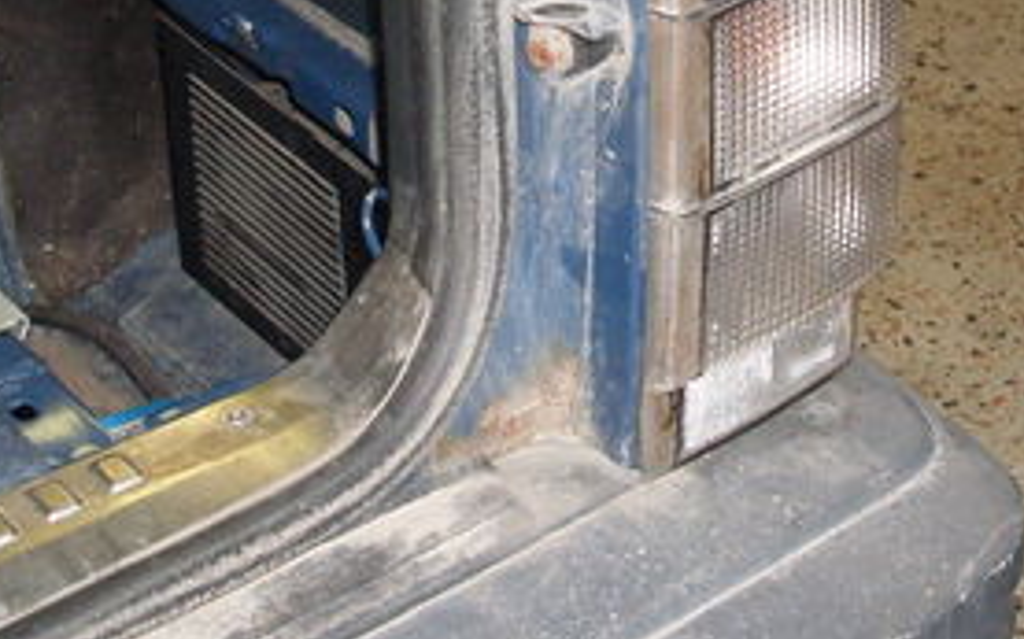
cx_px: 684
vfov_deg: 13.7
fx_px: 2595
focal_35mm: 93
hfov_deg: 22.2
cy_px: -126
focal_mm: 6.3
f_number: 2.8
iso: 100
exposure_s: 1/45
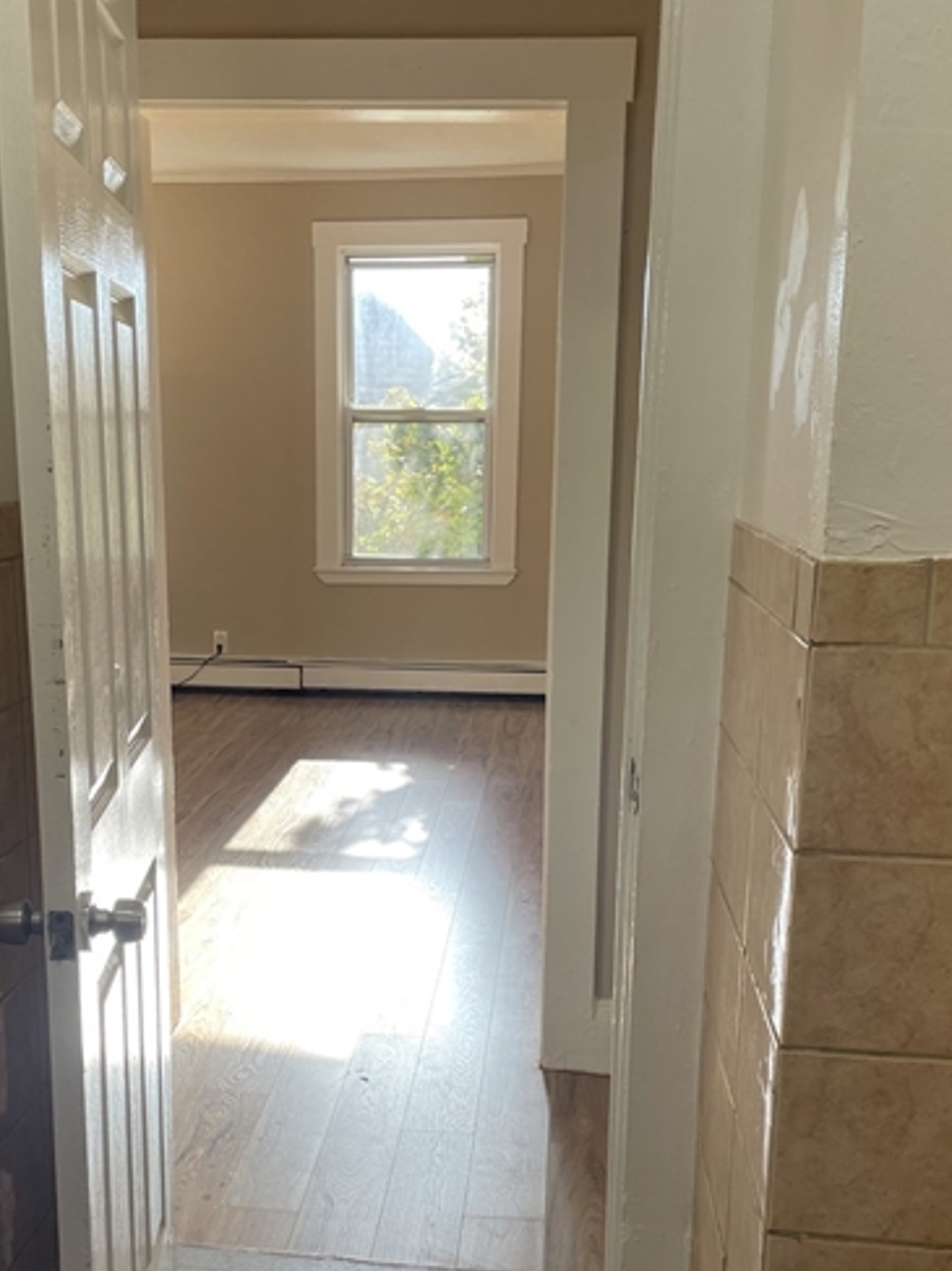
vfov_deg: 45.3
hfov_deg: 35.1
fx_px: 1504
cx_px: 404
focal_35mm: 41
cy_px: 814
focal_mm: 4.2
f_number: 1.6
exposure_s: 1/170
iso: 40
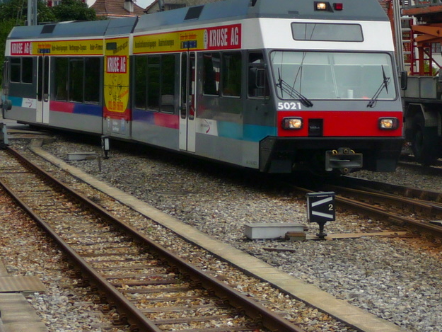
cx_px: 303
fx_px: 1022
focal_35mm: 80
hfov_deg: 24.3
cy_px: 71
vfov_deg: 18.3
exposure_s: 1/1000
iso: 100
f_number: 4.2
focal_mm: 8.5
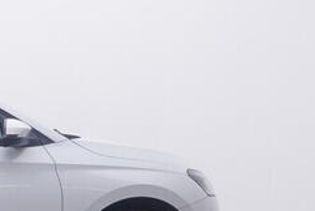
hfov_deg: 19.1
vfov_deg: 14.3
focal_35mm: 95
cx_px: -139
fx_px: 833
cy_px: 197
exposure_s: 1/80
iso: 200
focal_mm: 15
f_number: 5
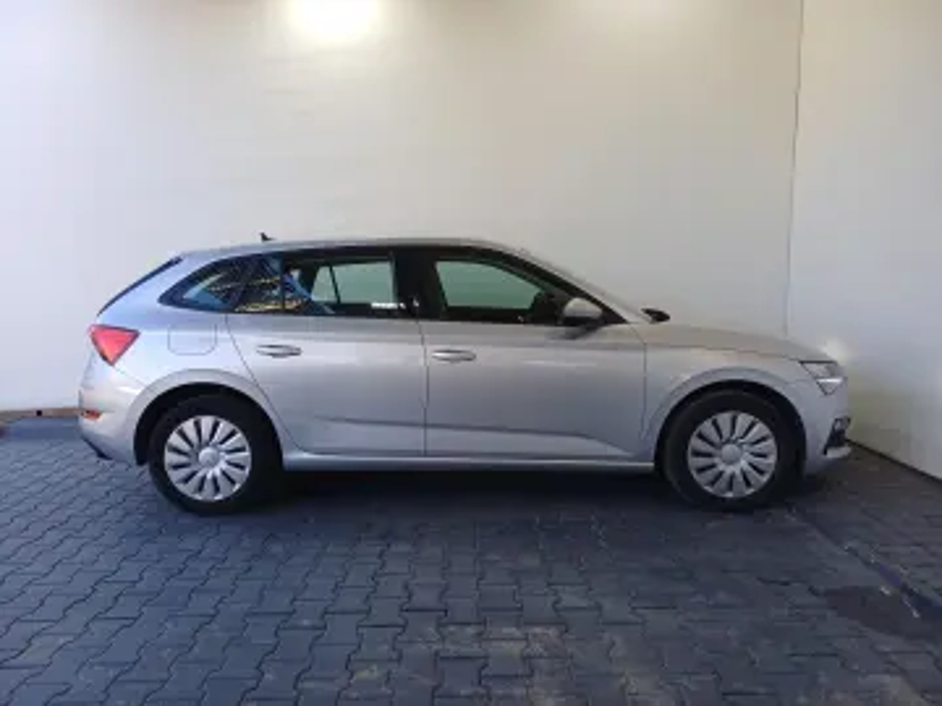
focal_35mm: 25
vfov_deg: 54.9
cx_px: 471
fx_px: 680
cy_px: 353
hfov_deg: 69.4
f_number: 1.8
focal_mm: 4.65
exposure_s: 1/142
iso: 50
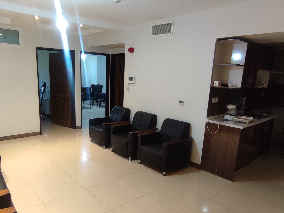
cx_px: 131
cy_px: 127
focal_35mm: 27
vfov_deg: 51.1
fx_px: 222
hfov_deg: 65.2
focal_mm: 1.65
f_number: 2.2
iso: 407
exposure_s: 1/30
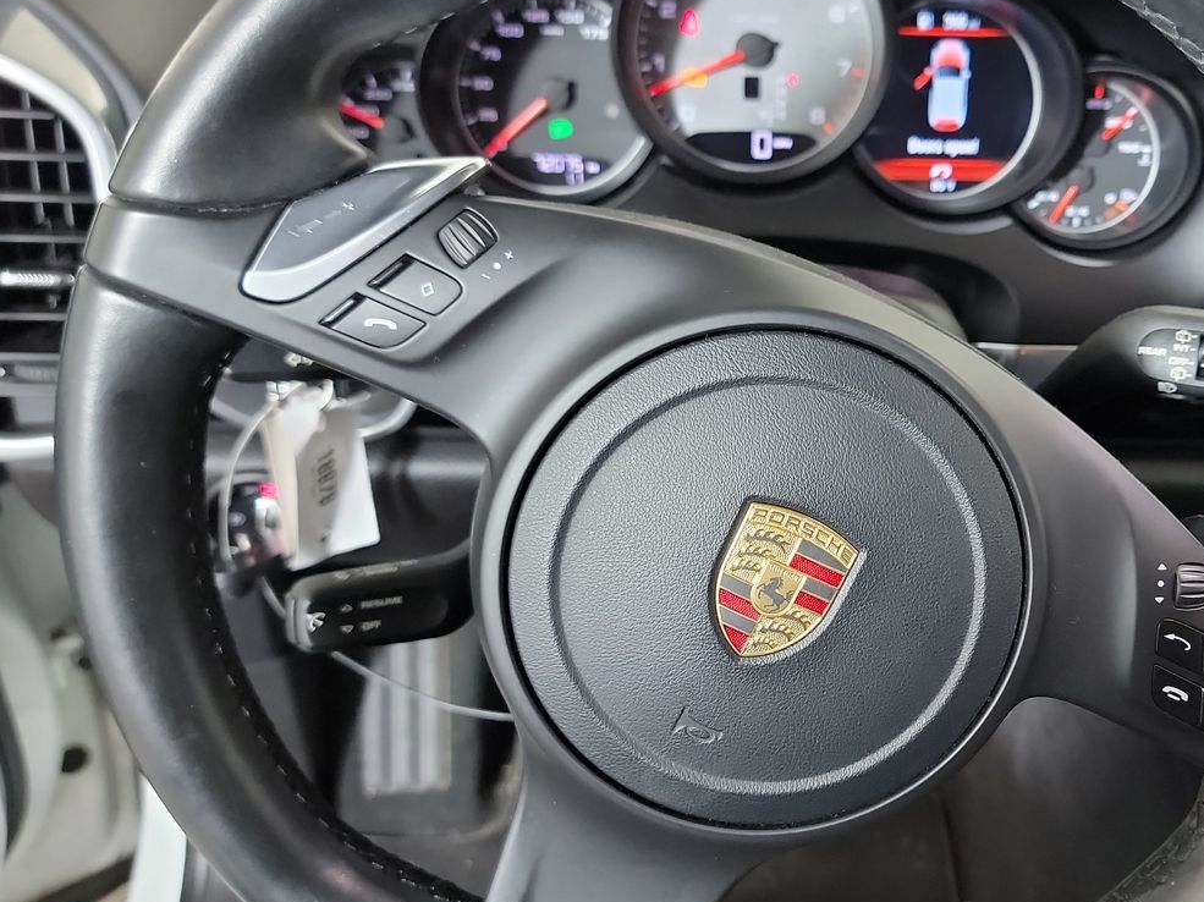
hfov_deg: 47.2
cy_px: 441
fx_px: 1356
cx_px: 792
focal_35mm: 39
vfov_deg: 36.8
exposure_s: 1/59
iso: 1009
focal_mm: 6.7
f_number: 1.8
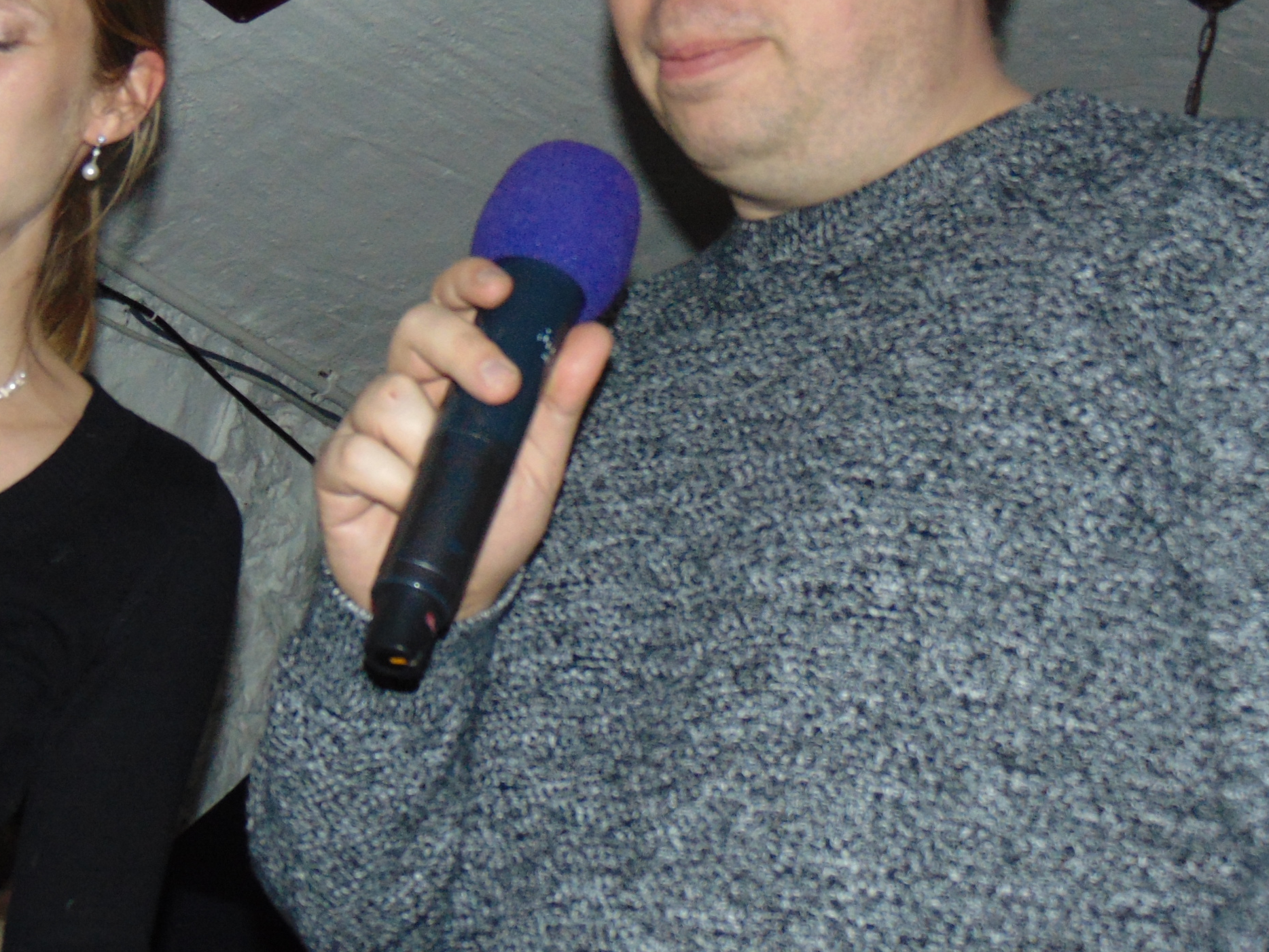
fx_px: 3006
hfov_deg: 23.8
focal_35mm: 82
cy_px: 368
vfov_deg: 18.0
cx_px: 458
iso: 500
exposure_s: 1/60
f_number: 3.3
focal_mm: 7.6
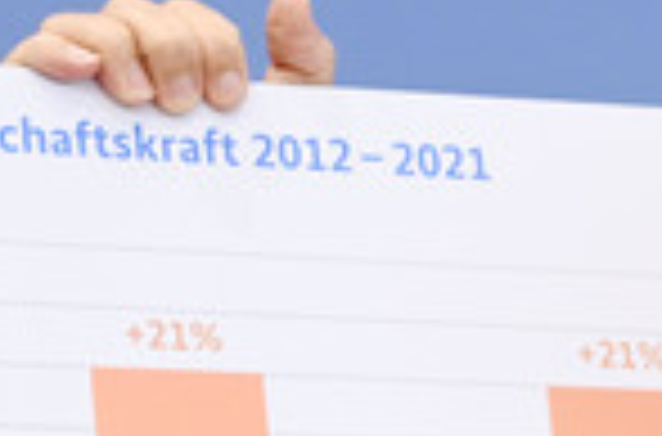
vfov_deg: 4.3
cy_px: 364
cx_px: 880
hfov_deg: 6.5
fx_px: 5756
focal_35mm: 314
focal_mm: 102
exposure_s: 1/500
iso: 3200
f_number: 5.6
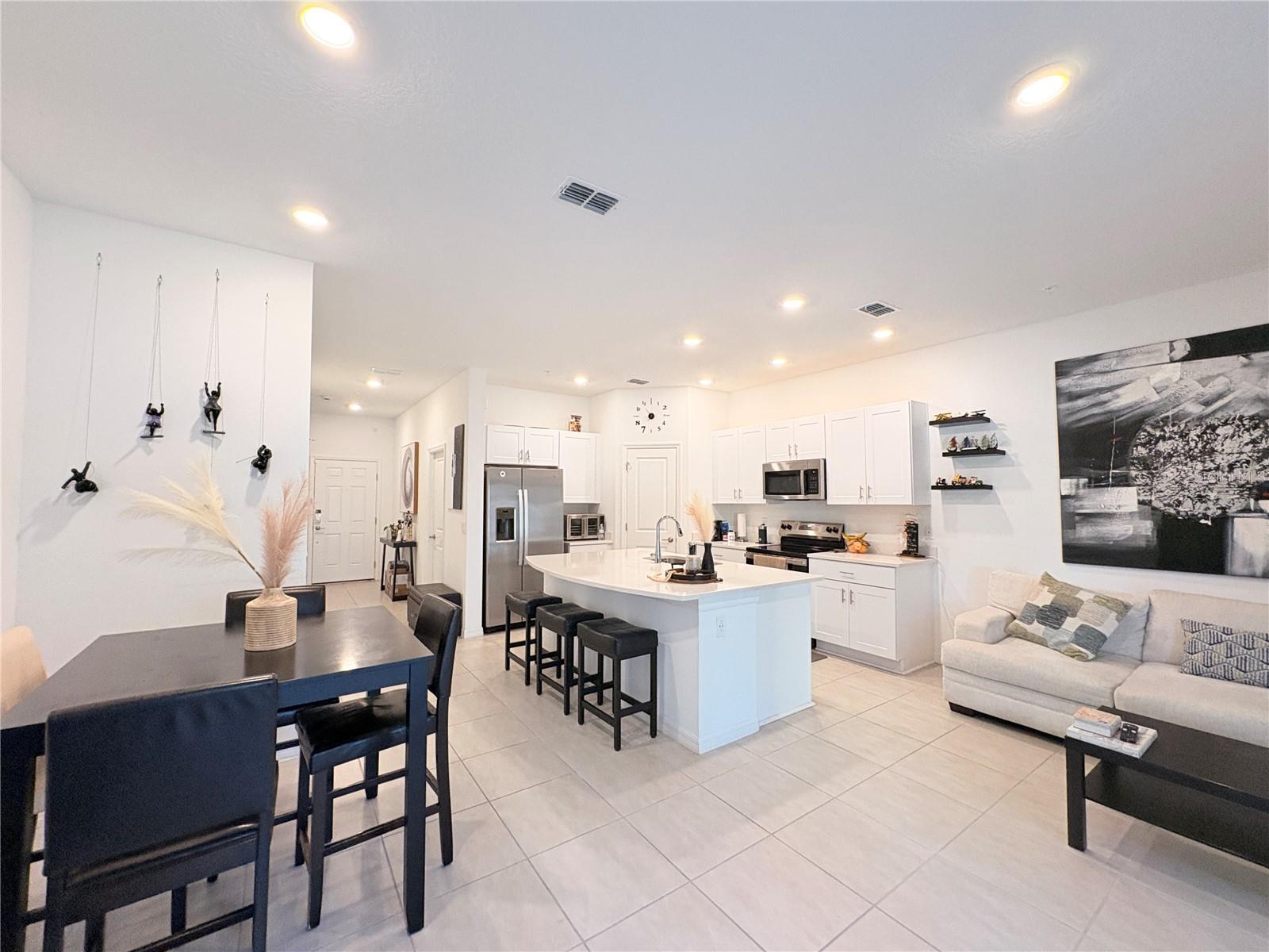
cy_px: 476
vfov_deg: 85.7
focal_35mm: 14
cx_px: 634
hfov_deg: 102.1
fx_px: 513
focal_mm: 2.22
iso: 400
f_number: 2.2
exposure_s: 1/120
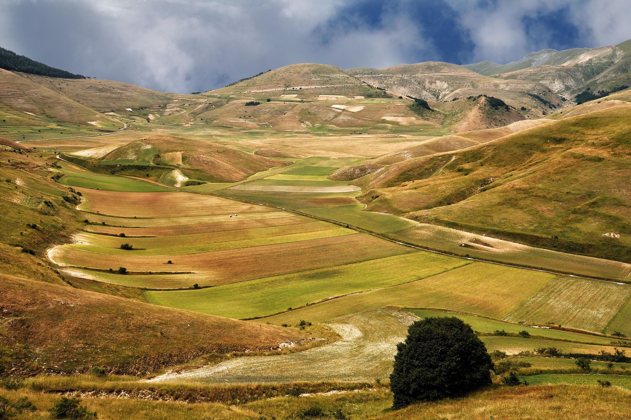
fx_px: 630
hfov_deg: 53.2
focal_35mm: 36
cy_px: 210
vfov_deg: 36.8
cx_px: 316
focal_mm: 24
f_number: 11
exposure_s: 1/250
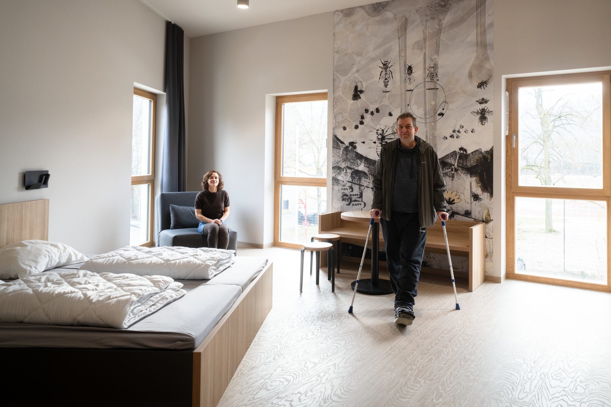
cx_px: 306
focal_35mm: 20
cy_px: 204
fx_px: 339
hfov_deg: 84.0
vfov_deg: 61.9
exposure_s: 1/50
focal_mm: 20
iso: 800
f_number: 6.3
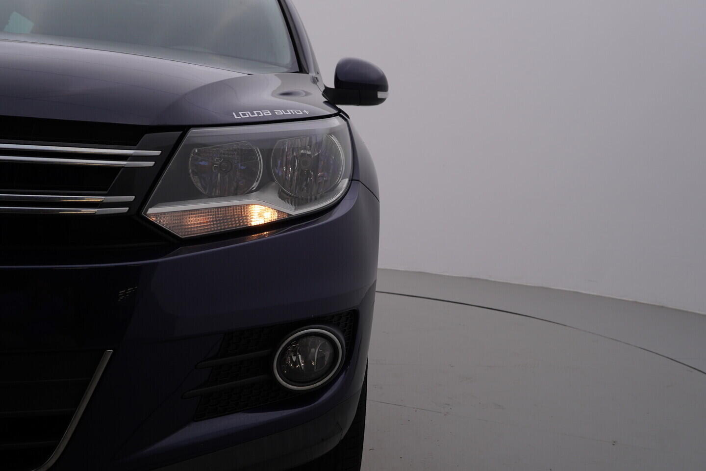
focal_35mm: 36
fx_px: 706
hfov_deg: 53.1
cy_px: 236
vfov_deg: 36.9
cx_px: 353
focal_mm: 24
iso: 125
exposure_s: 1/125
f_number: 5.6
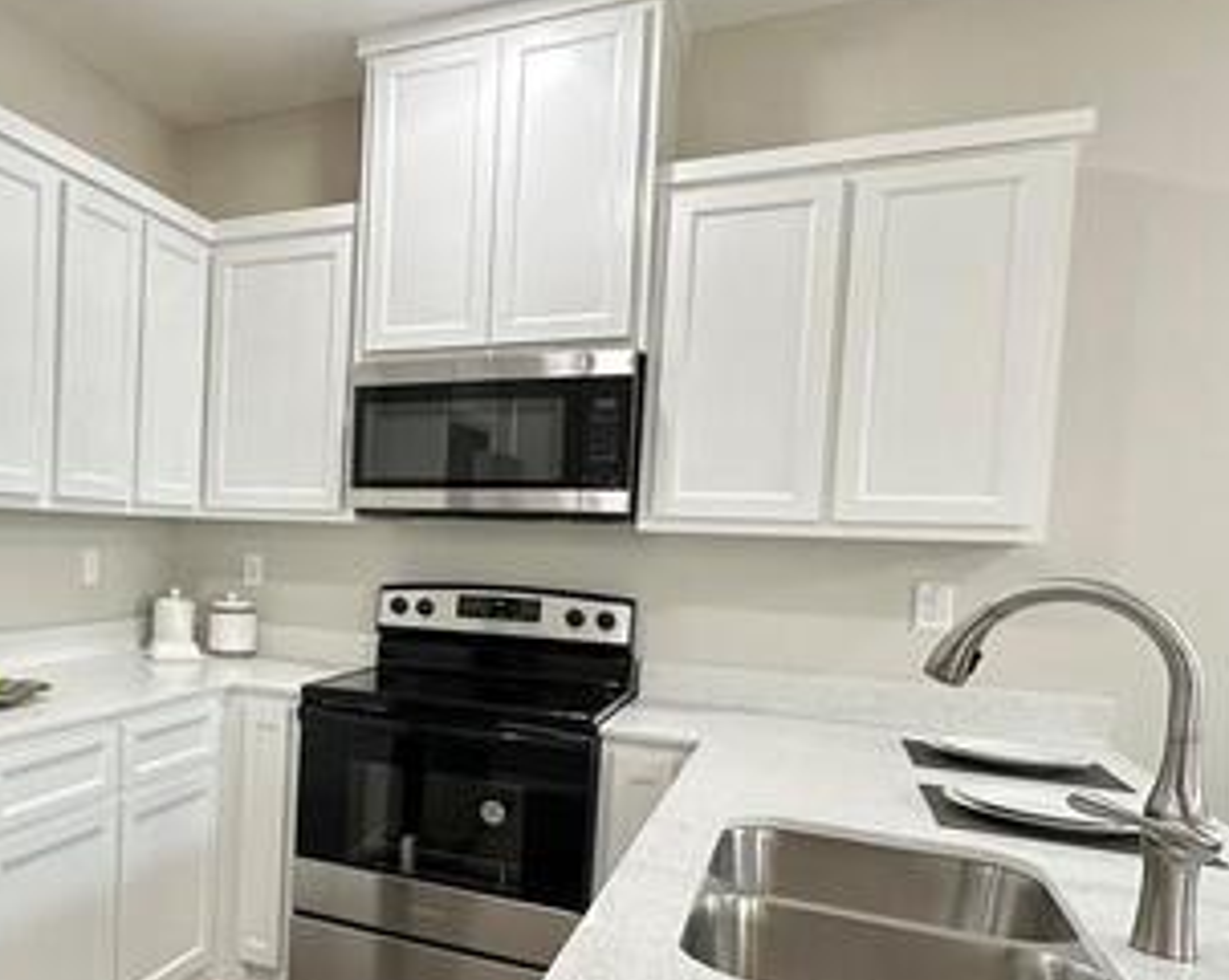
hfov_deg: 55.6
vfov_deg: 49.6
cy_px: 590
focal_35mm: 29
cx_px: 224
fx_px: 1054
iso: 250
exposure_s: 1/60
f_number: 2.2
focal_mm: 2.22
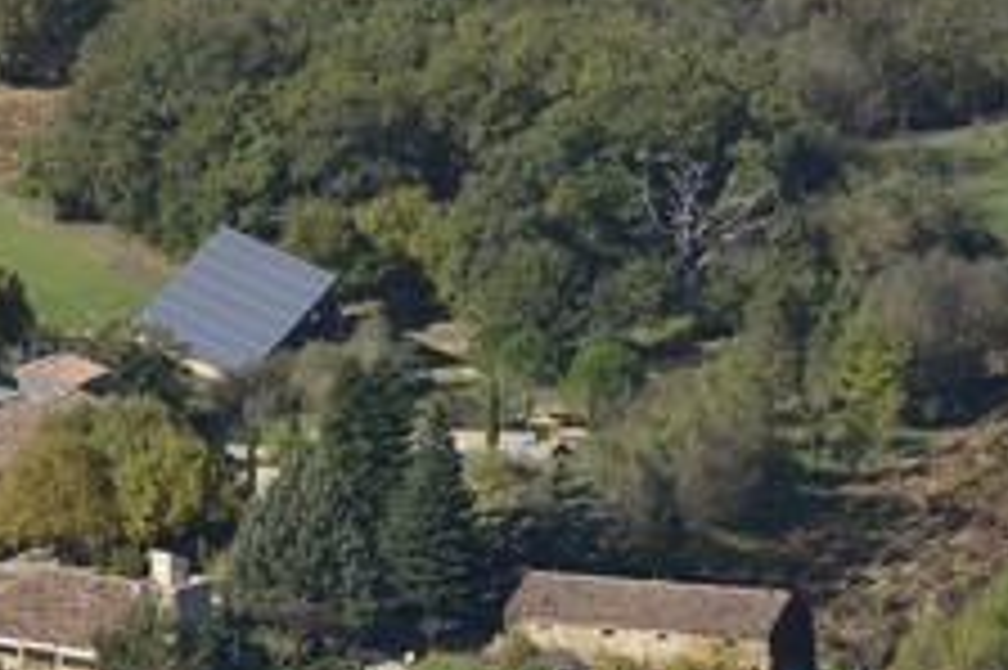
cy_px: 504
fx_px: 10492
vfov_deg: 3.7
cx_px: 315
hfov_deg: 5.5
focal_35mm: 375
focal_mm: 200
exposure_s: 1/1250
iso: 800
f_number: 8
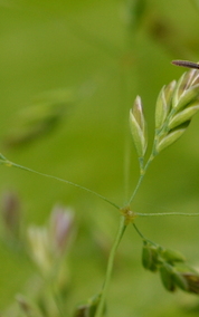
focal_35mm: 365
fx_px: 3165
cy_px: 194
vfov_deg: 5.7
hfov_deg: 3.6
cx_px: 358
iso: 400
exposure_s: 1/400
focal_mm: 85
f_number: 9
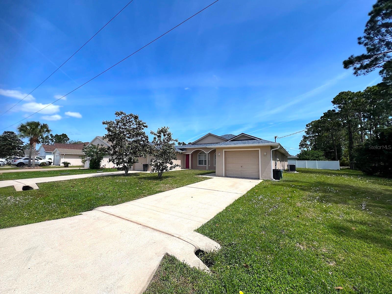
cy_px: 147
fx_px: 147
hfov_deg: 106.2
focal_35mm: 13
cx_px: 196
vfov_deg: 89.9
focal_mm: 1.57
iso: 32
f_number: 1.8
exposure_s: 1/1876
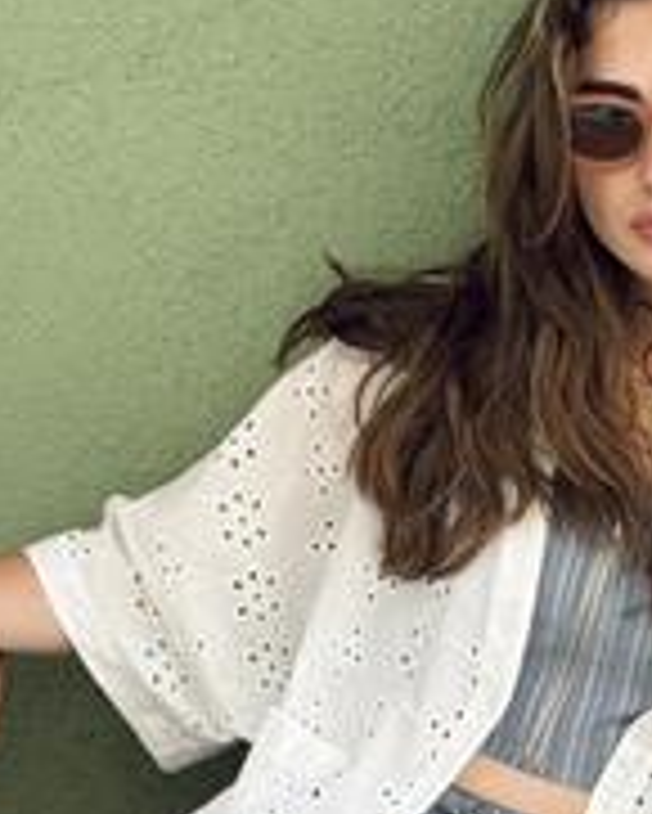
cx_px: 558
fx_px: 3326
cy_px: 785
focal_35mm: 138
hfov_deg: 11.1
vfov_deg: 13.8
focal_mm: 6.76
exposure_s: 1/207
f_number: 1.78
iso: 64
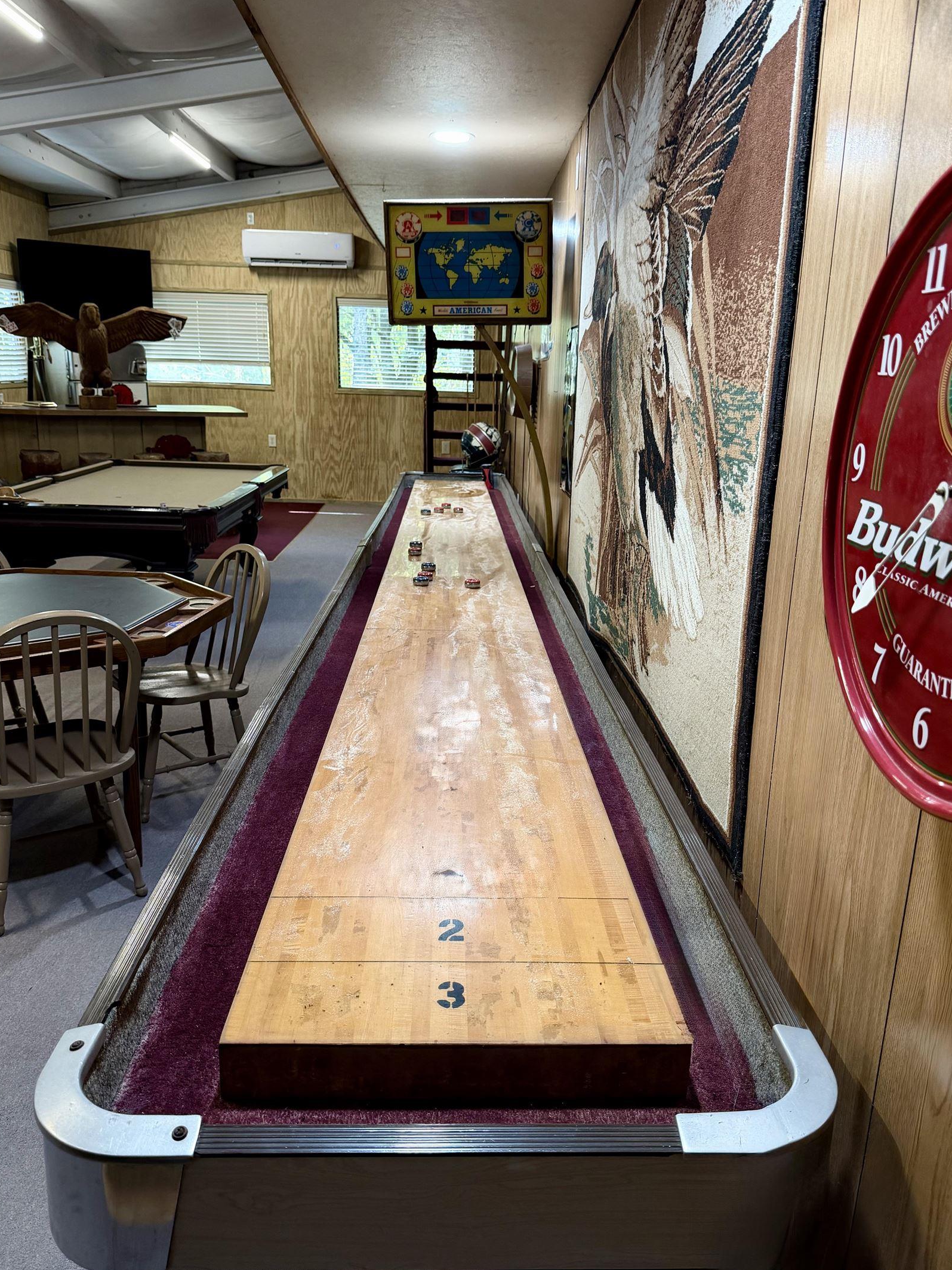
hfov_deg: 53.1
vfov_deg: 67.3
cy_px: 648
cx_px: 490
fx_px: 953
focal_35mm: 26
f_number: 1.78
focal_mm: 6.76
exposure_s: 1/60
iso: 250
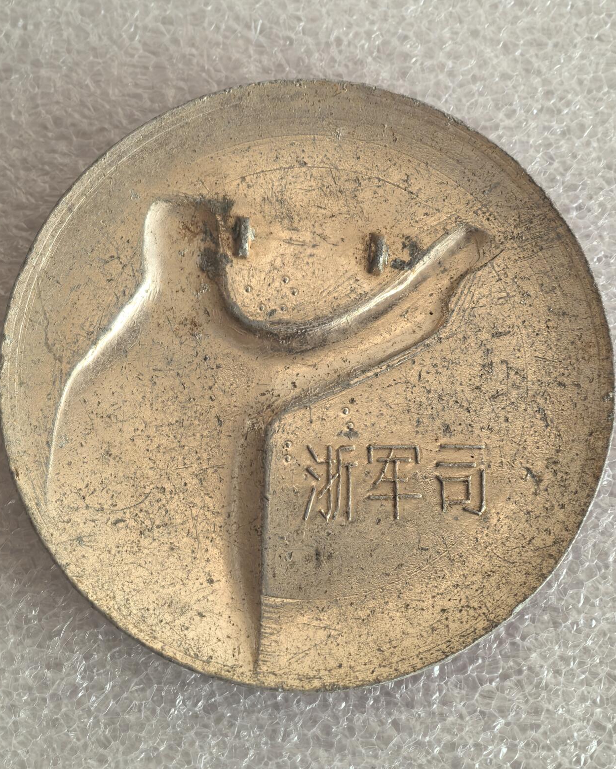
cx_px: 327
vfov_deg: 17.9
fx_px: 2438
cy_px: 356
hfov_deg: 14.4
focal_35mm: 107
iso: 125
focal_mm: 14.6
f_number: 3
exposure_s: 1/50
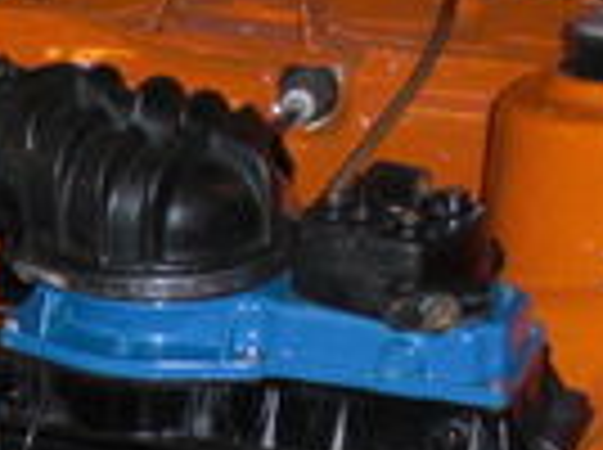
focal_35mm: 172
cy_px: 688
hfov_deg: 11.0
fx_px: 2991
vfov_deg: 8.4
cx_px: -342
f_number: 2.8
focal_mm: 6.3
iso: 200
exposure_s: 1/60
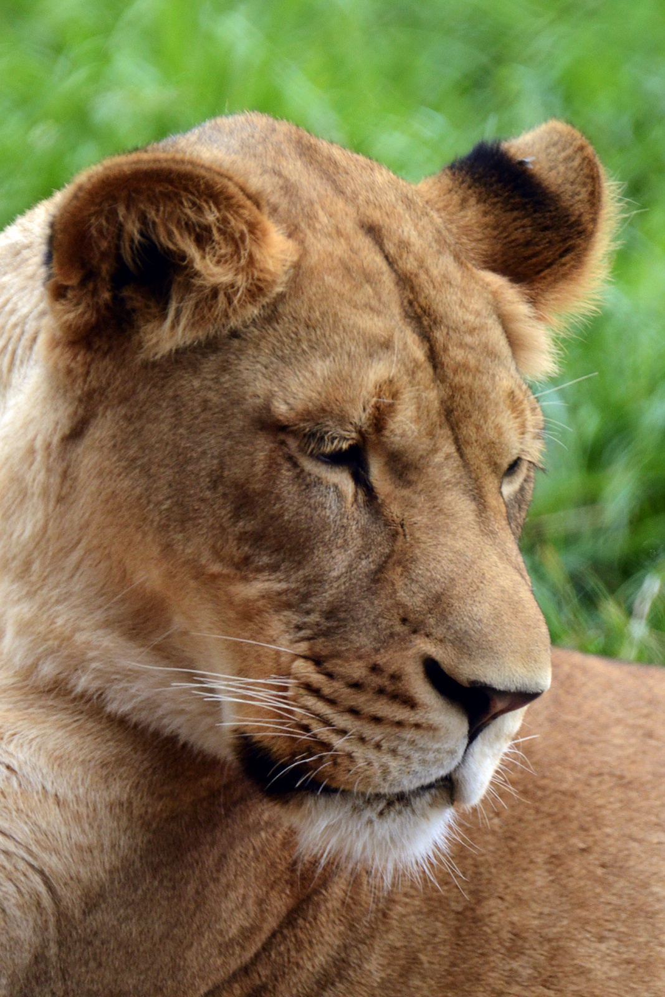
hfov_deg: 3.0
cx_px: 332
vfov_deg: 4.5
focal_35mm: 460
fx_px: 12742
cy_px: 498
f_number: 6.3
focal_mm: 460
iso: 1600
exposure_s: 1/500
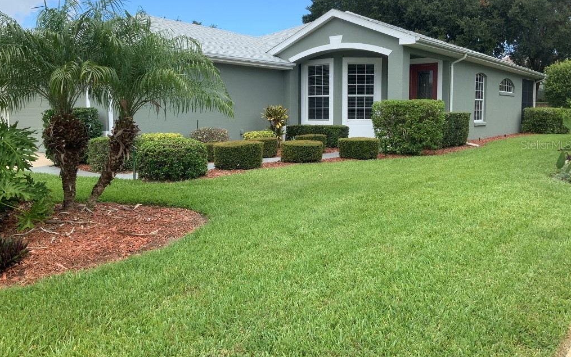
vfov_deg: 40.5
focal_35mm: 31
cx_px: 286
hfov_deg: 61.2
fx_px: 483
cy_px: 144
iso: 16
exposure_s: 1/929
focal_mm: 3
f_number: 1.8
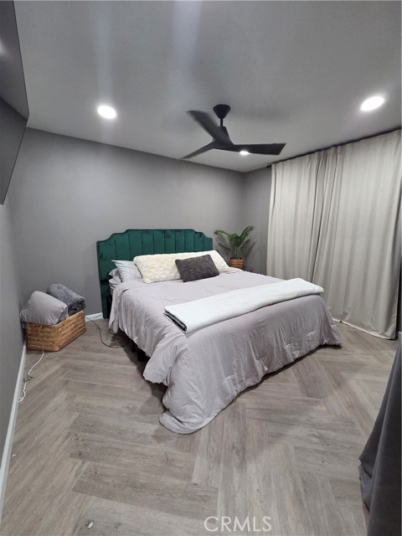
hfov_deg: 89.9
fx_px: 201
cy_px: 268
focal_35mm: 13
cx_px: 201
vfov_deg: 106.2
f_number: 2.2
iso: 400
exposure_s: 1/60
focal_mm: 2.2
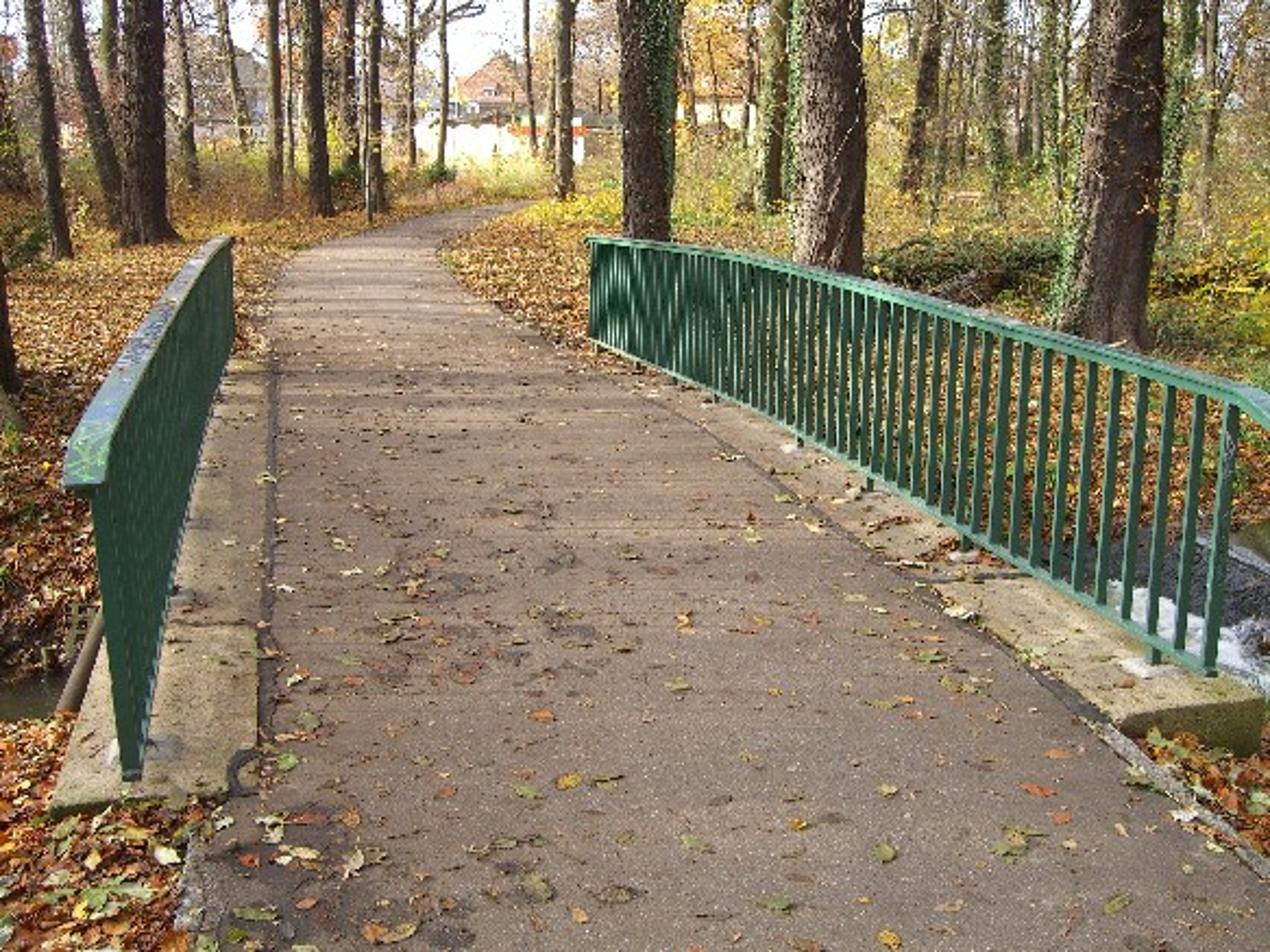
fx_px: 1394
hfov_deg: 49.0
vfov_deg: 37.7
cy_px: 476
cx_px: 635
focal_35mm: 38
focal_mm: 7.9
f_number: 2.8
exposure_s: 1/160
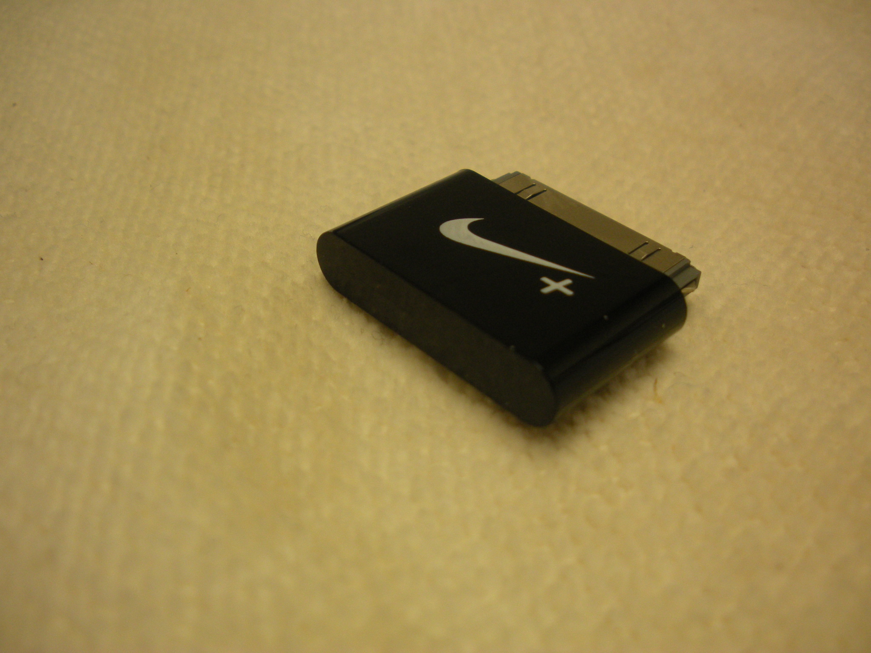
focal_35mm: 35
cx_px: 436
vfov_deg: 40.7
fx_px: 881
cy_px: 326
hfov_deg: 52.6
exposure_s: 1/60
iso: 170
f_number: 3.5
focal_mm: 6.3
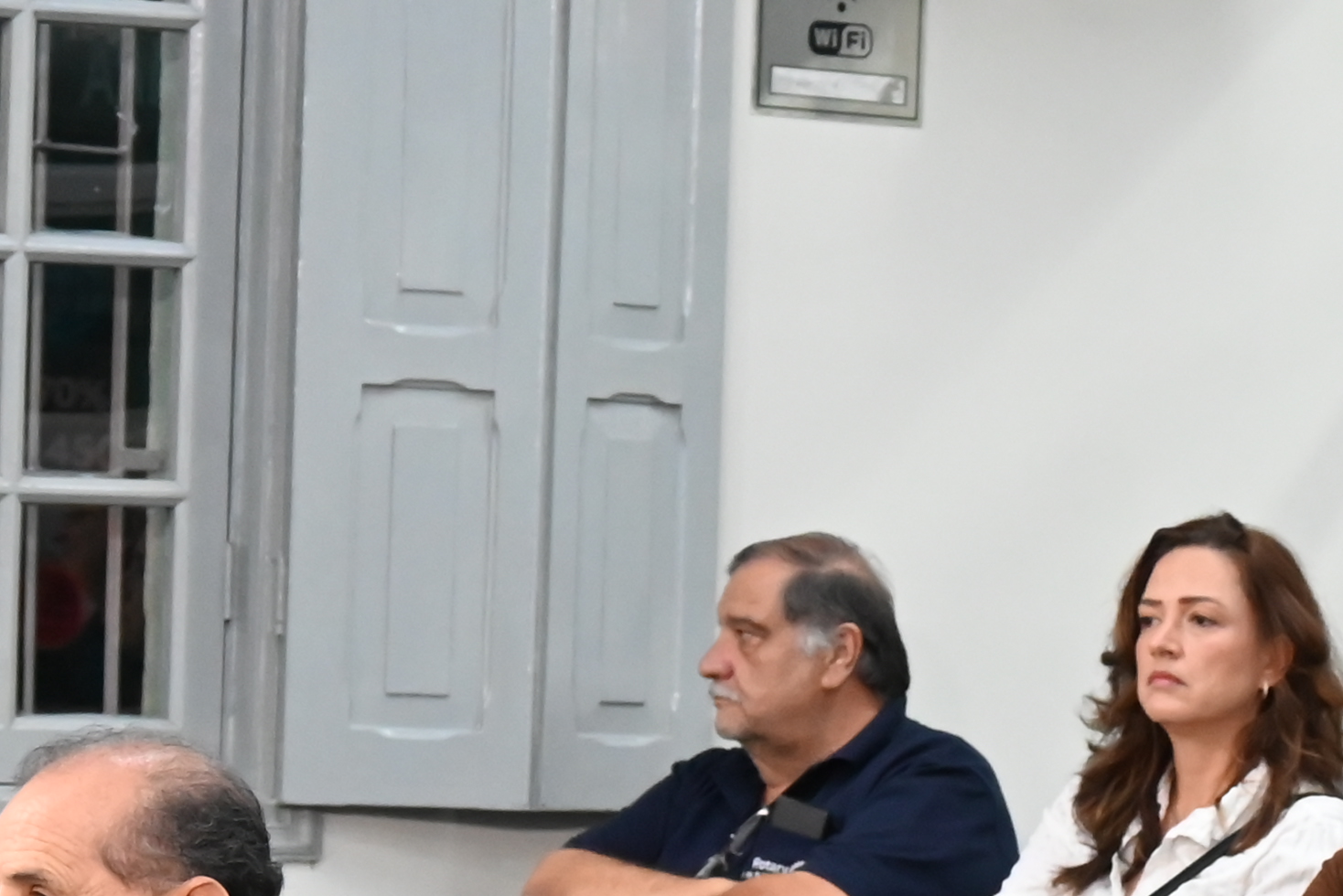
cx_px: 1786
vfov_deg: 6.5
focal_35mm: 209
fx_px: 7800
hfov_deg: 9.6
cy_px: 1039
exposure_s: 1/100
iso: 3200
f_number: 5.6
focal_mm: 51
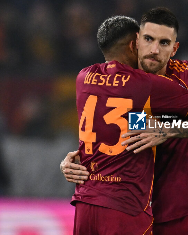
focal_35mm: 792
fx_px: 5510
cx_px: 161
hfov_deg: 2.0
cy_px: 117
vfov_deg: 2.4
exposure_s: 1/2000
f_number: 4
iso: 2500
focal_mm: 560
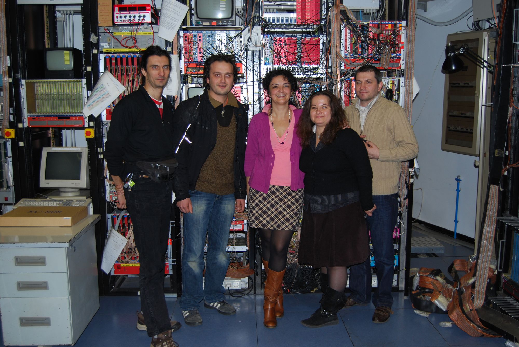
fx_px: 520
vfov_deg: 37.0
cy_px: 174
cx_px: 260
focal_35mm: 36
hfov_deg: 53.1
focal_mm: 24
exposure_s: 1/60
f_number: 4
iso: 200
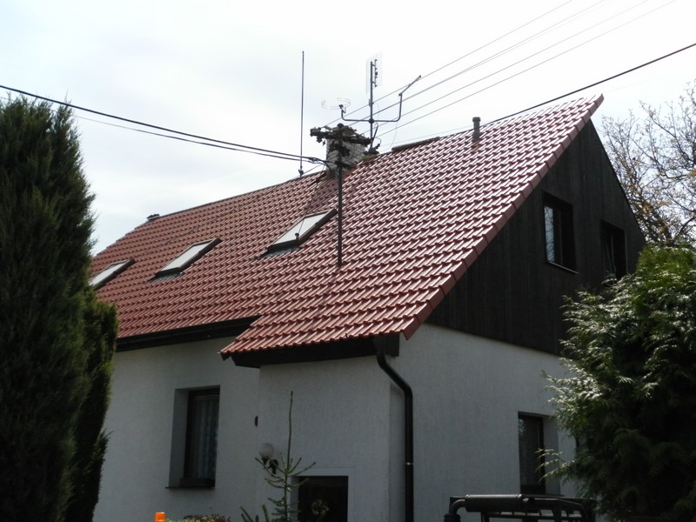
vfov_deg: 31.5
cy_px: 261
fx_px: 925
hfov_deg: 41.2
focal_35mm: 46
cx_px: 348
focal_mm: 8.2
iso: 250
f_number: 4.3
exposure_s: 1/2000
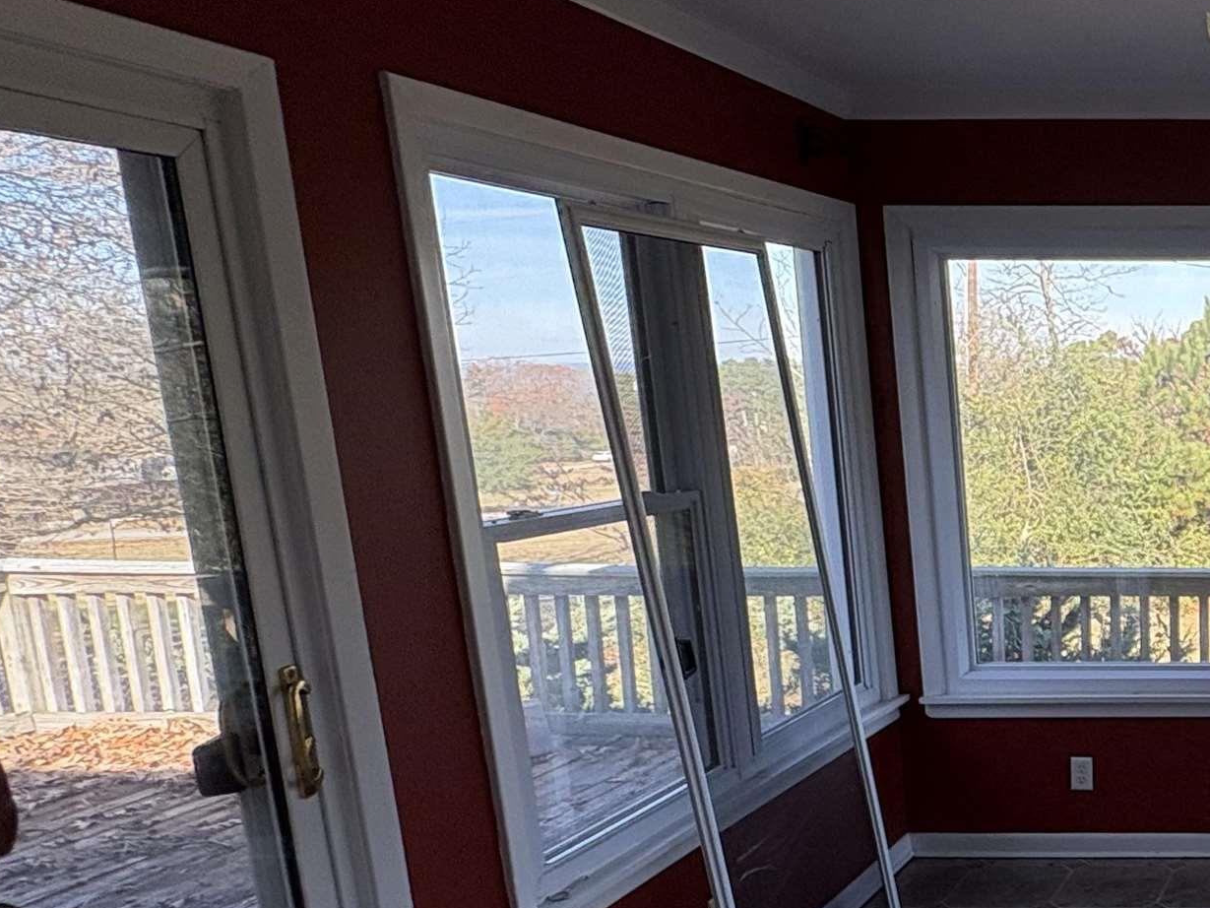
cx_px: 1438
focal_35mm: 35
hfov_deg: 39.0
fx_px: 1224
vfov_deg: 40.3
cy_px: 584
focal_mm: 2.22
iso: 40
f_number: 2.2
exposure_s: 1/200
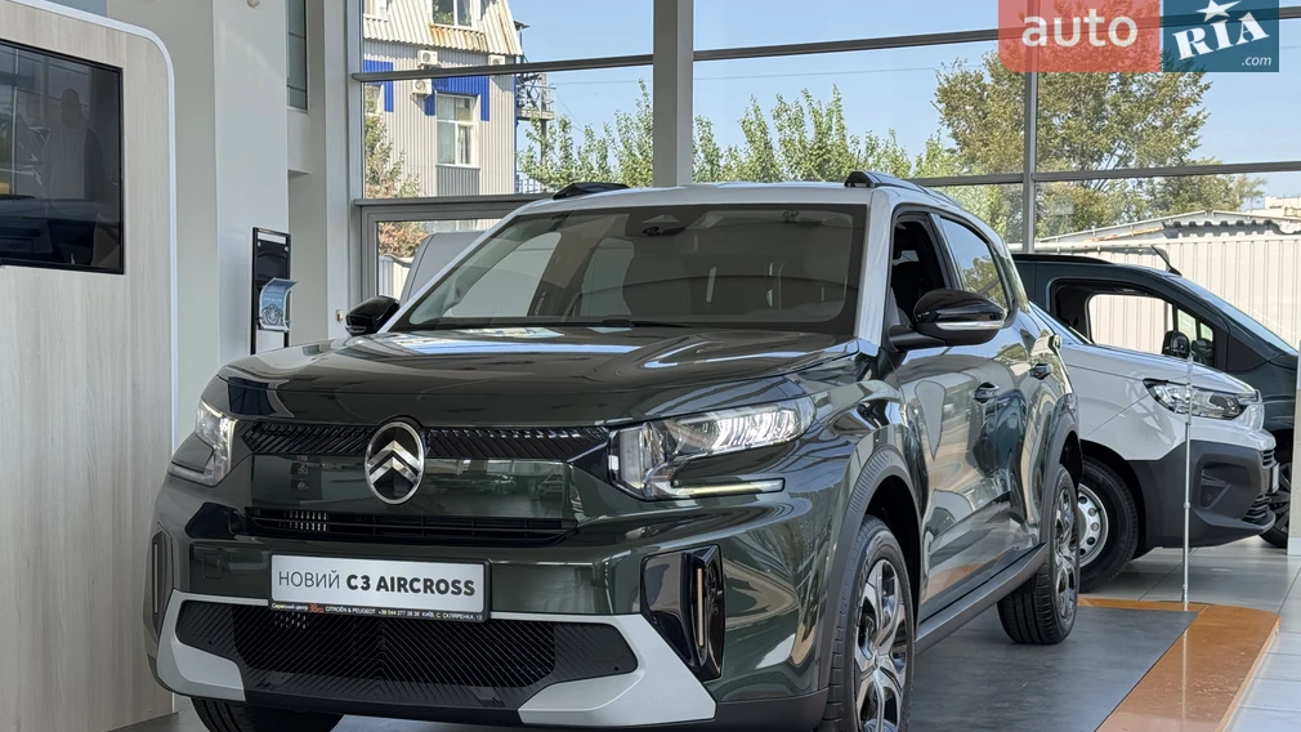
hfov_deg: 39.2
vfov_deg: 22.6
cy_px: 451
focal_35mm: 53
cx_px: 647
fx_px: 1828
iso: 80
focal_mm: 6.76
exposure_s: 1/510
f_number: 1.78
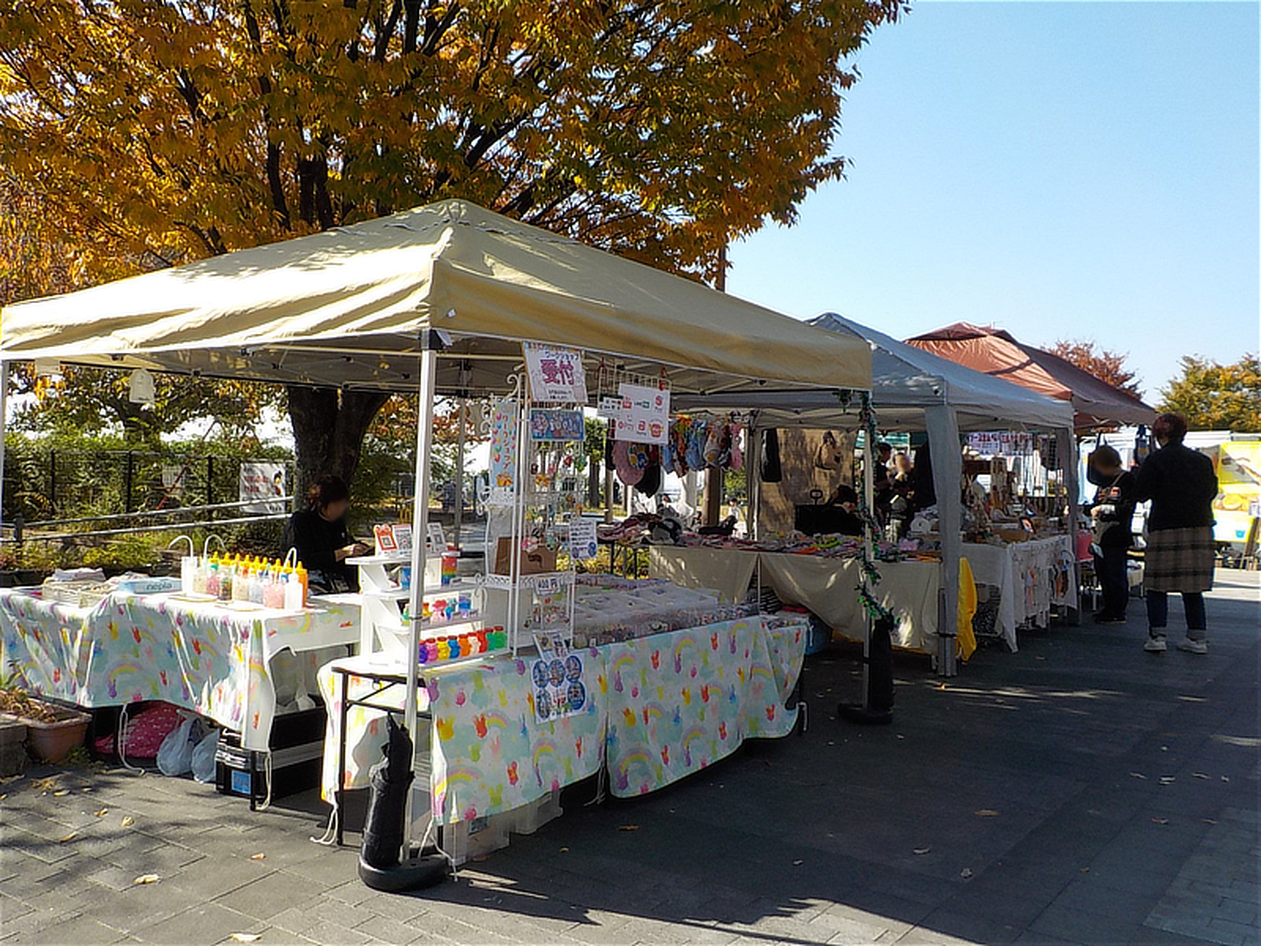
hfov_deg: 60.0
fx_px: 1093
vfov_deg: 46.8
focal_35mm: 30
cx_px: 630
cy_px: 473
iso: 125
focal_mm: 4.1
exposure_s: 1/800
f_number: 3.3
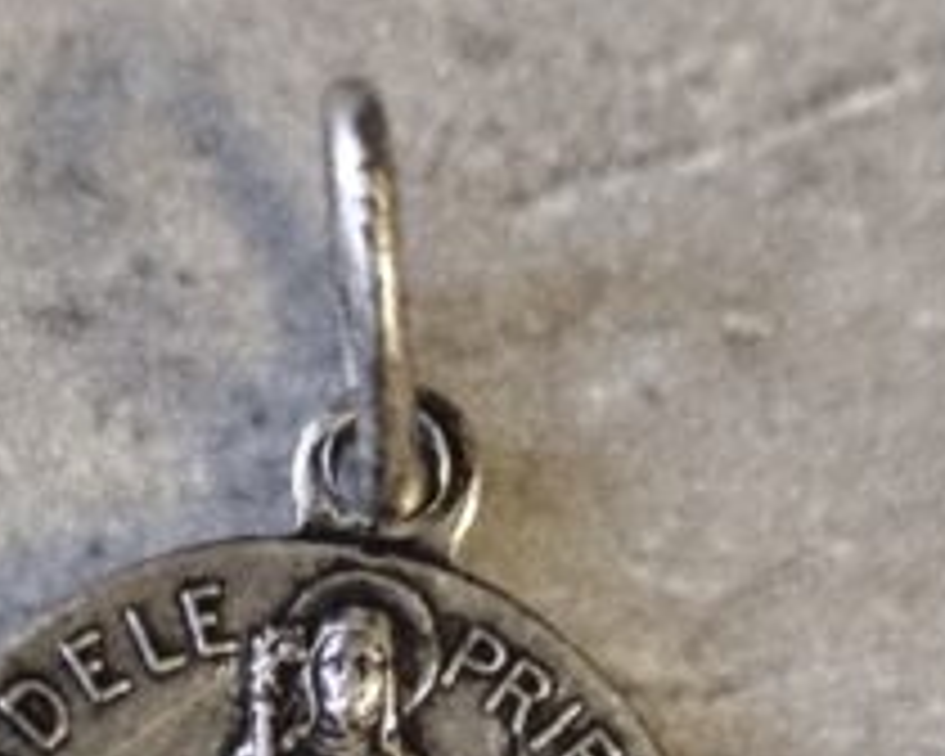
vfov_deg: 8.9
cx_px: 315
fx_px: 4839
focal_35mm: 173
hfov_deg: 11.1
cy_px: 850
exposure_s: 1/25
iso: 640
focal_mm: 6.19
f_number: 1.65
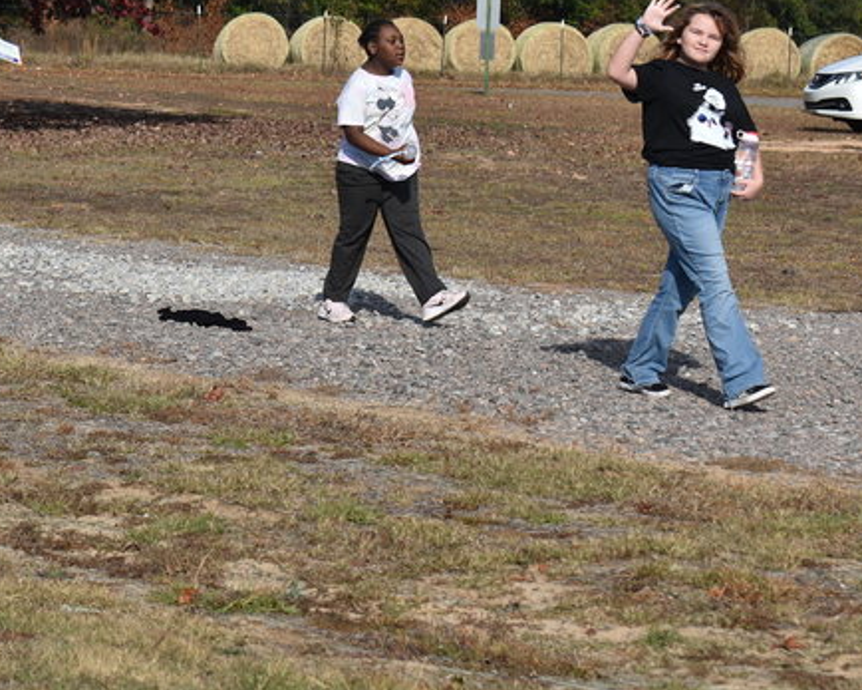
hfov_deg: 13.4
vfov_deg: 10.8
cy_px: 237
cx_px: 159
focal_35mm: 143
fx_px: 3644
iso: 100
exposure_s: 1/500
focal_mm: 55
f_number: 7.1
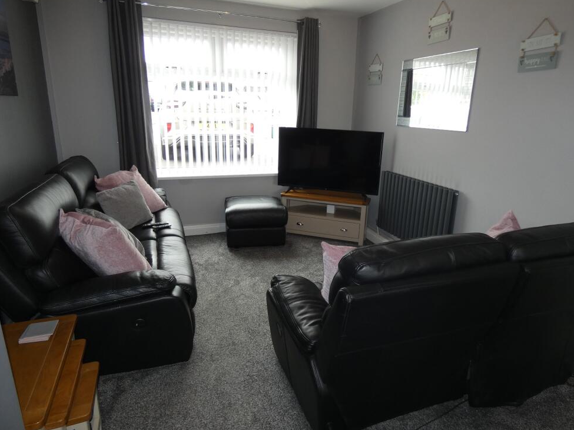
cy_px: 209
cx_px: 300
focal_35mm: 21
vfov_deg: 63.4
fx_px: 348
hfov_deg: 78.9
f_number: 2.8
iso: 125
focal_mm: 3.6
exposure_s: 1/60
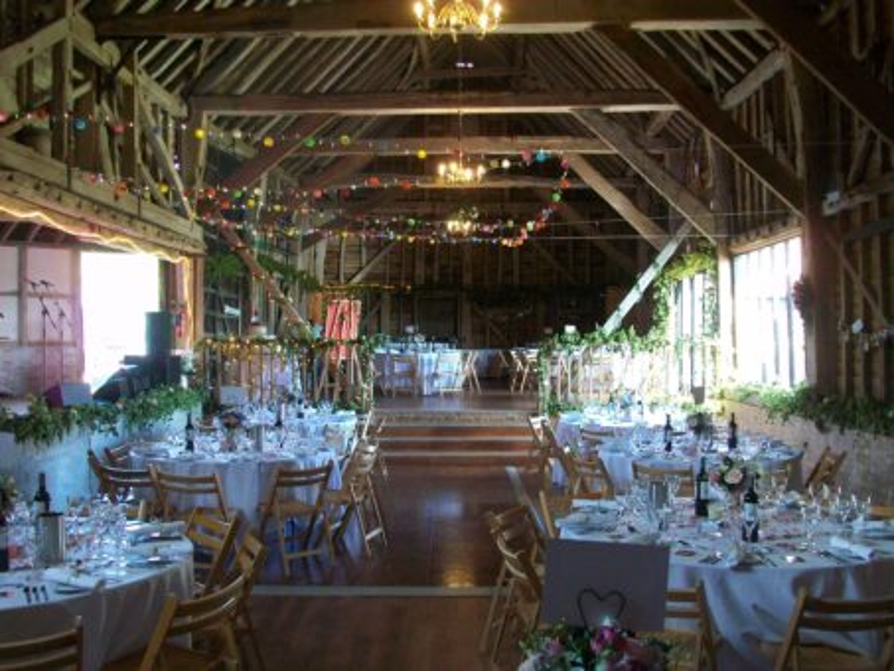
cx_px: 447
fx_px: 827
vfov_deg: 44.2
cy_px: 336
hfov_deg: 56.8
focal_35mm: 32
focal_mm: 5.7
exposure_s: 1/20
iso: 160
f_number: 2.8
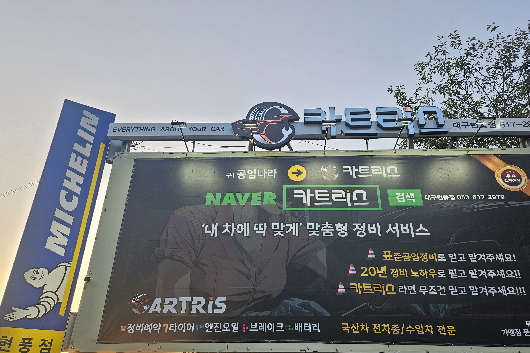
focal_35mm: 27
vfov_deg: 47.8
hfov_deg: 67.3
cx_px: 281
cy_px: 198
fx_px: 397
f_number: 1.8
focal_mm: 5.4
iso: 25
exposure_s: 1/185
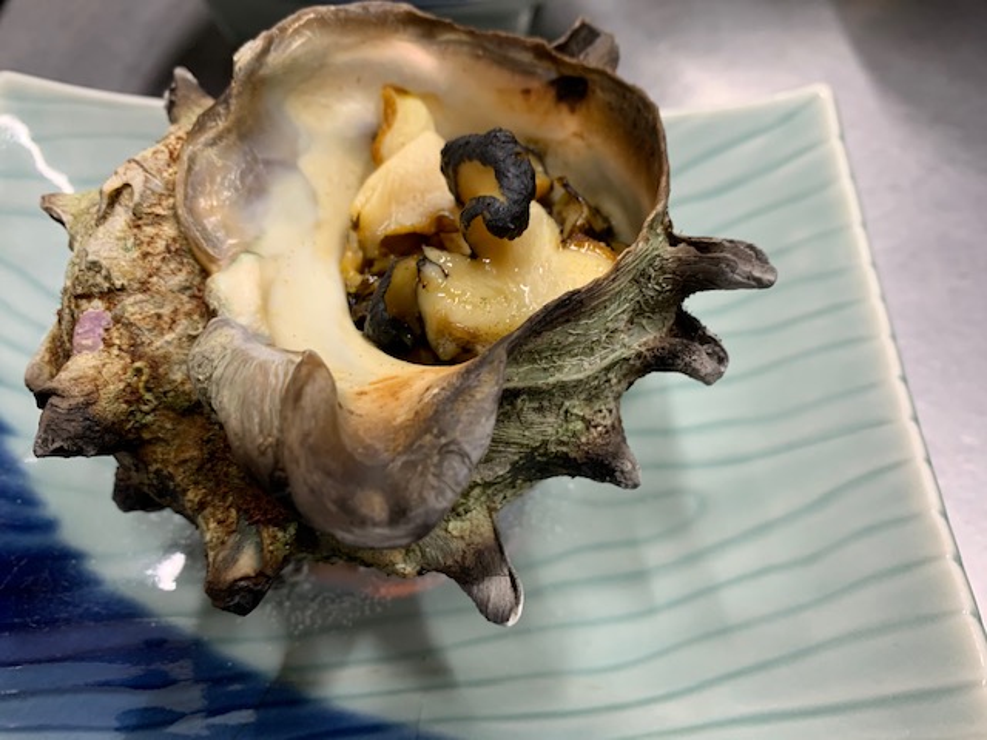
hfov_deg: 67.3
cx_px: 494
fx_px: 741
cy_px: 370
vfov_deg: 53.1
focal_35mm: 26
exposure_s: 1/50
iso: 125
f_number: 1.8
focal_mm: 4.25
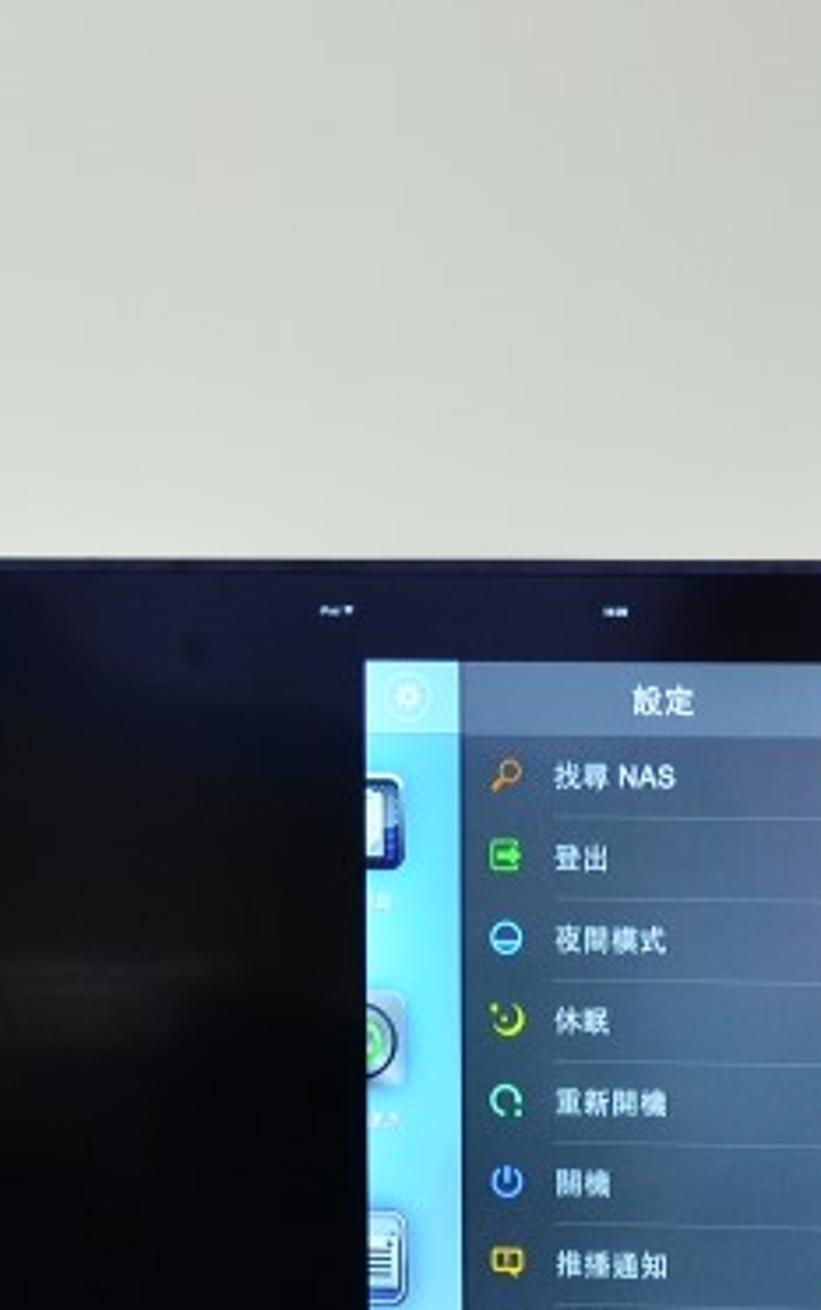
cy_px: 819
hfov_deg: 5.3
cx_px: 846
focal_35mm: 246
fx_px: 8793
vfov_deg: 8.5
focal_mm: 50
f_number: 6.3
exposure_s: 1/60
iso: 800
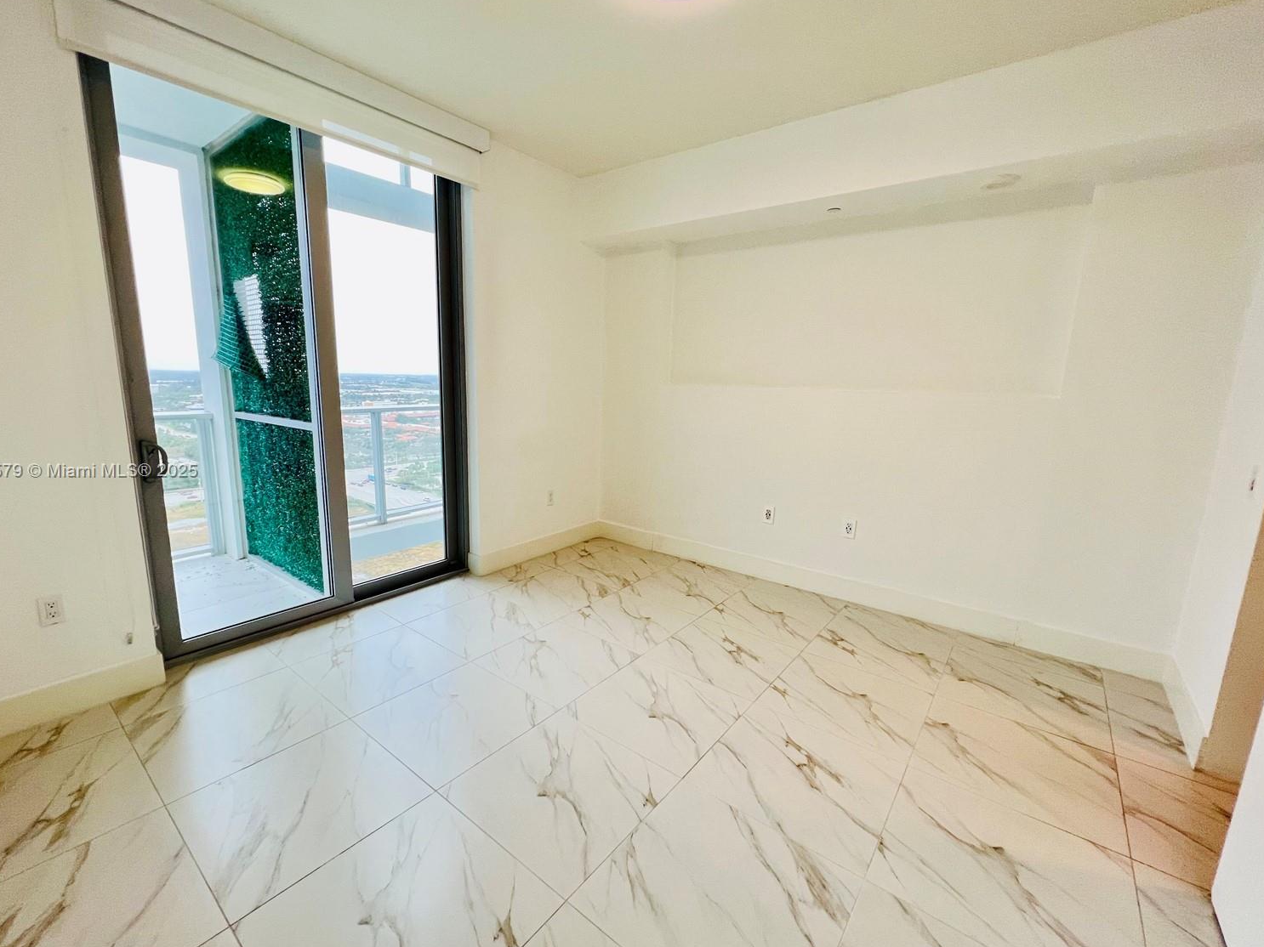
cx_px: 606
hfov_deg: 102.0
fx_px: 511
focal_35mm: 14
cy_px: 472
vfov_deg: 85.7
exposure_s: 1/120
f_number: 1.8
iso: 125
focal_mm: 1.57
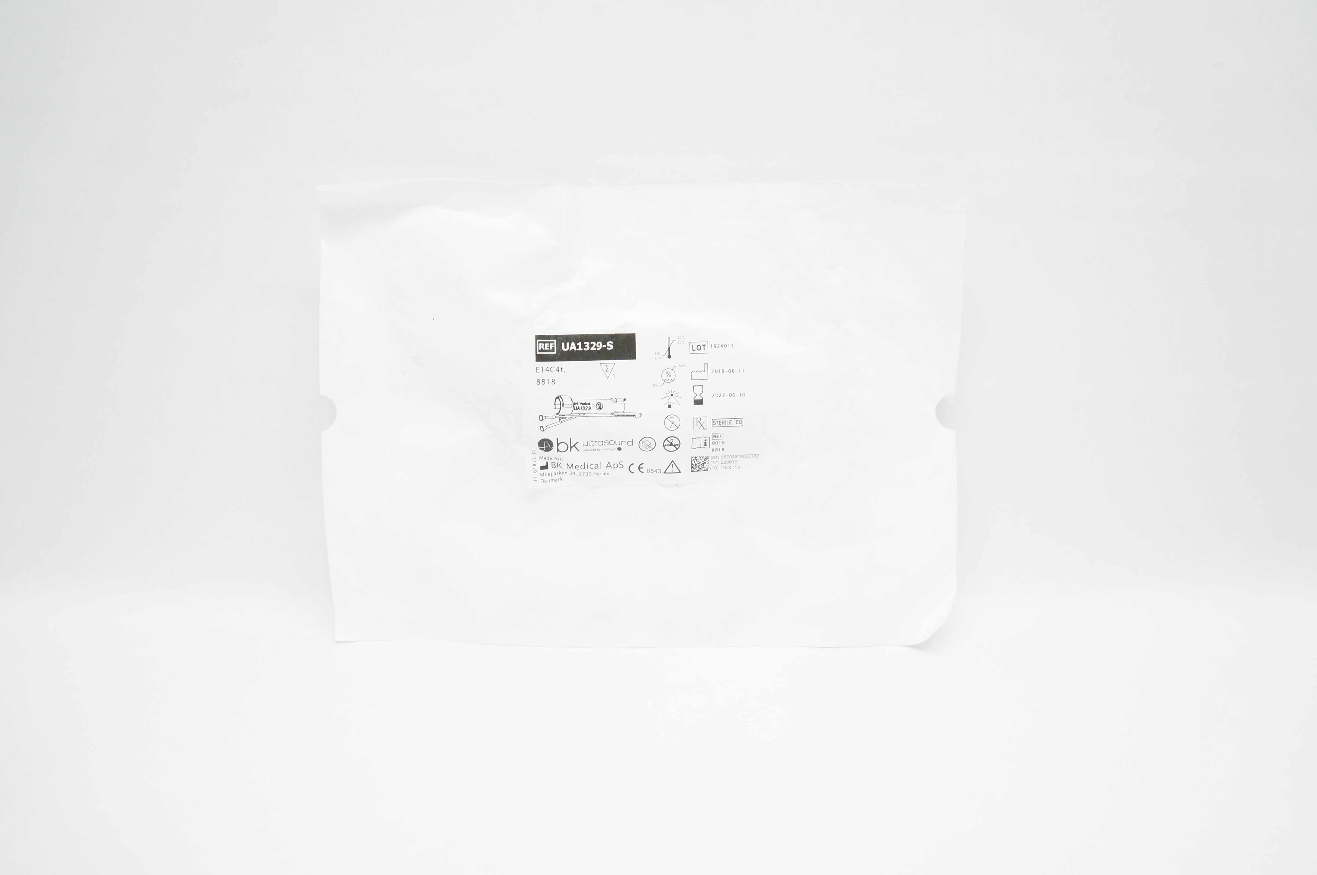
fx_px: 987
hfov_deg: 67.4
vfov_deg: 47.8
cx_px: 658
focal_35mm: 27
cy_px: 438
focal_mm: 18
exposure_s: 1/100
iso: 800
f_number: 5
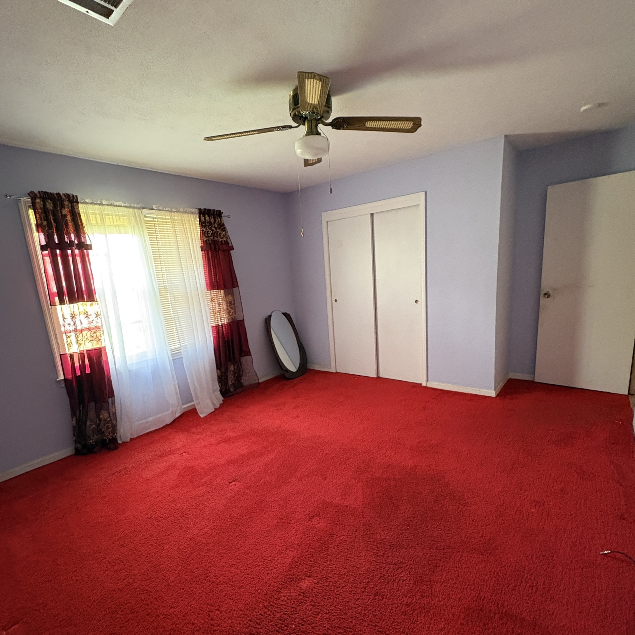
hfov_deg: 84.0
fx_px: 353
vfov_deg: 83.8
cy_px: 345
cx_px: 311
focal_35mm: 17
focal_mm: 2.22
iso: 1000
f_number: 2.2
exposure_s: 1/53
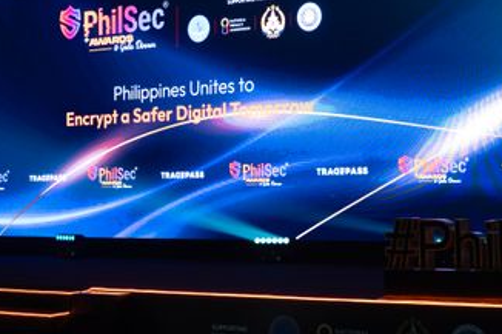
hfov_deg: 22.1
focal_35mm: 92
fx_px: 1282
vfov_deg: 14.8
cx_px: 205
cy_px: 126
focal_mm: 50
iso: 2000
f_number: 5.6
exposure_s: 1/50
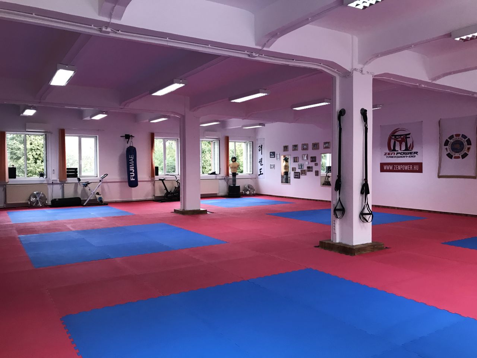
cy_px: 179
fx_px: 386
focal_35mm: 28
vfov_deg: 49.7
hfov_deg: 63.4
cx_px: 238
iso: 40
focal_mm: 3.99
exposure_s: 1/33
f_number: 1.8
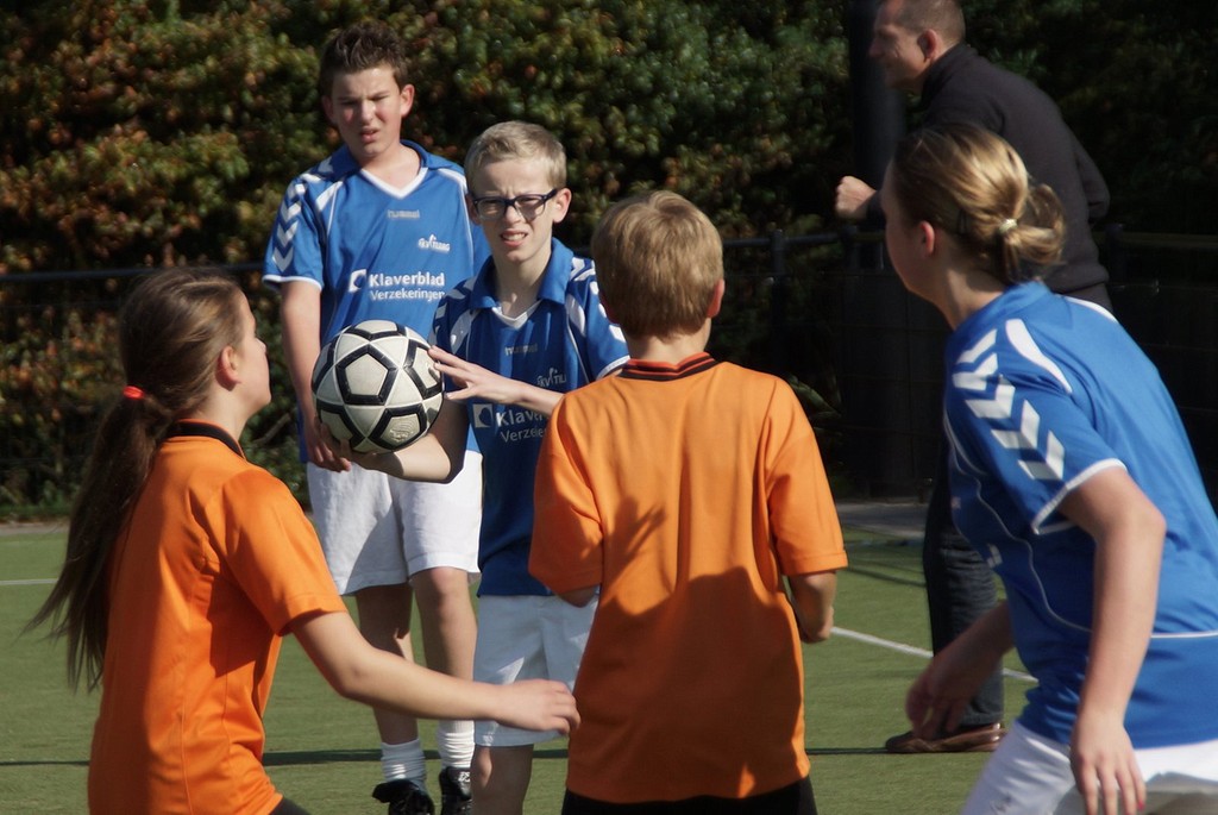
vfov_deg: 6.6
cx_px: 609
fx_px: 7112
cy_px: 408
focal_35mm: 210
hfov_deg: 9.8
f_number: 6.3
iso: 100
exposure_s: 1/640
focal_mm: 140
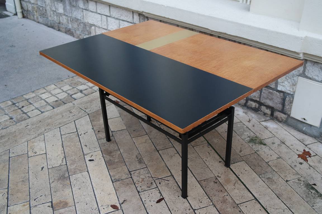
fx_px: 322
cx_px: 161
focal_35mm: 36
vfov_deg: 36.9
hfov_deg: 53.1
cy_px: 107
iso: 800
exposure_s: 1/50
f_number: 4
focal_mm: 24
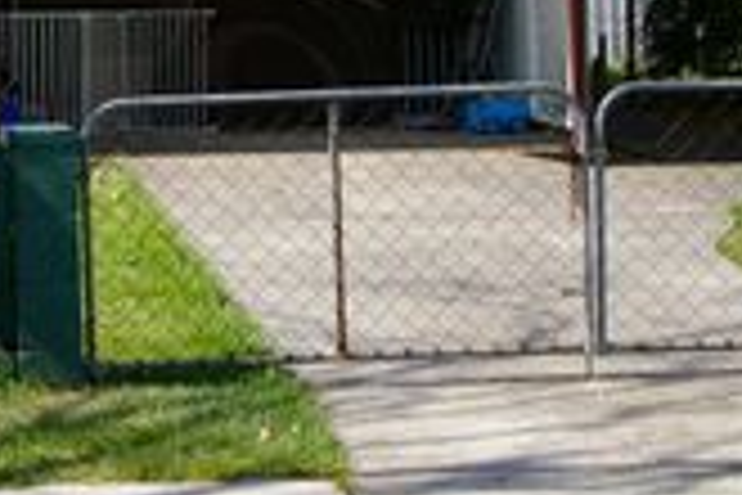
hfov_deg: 13.9
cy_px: 65
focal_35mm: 145
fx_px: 2988
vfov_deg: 9.4
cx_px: -49
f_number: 9.5
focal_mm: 34
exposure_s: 1/250
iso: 200
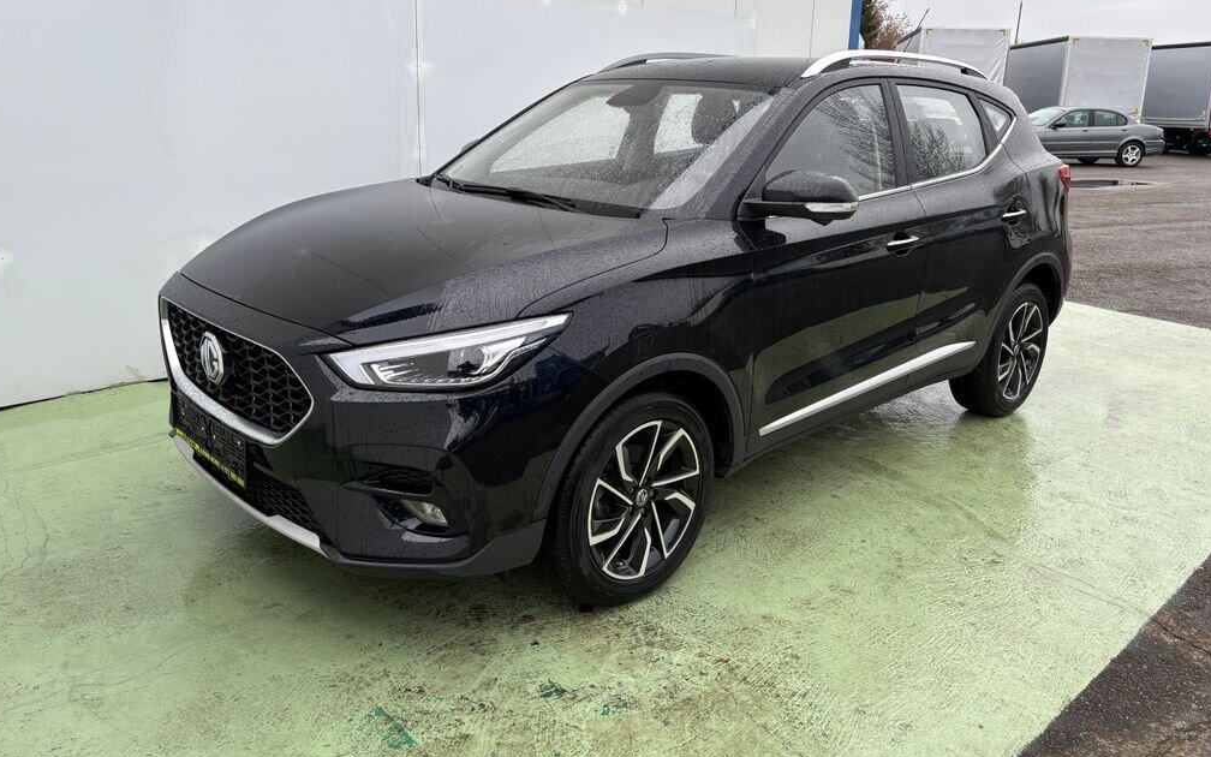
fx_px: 924
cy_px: 317
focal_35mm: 28
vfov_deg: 44.4
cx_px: 599
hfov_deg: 66.5
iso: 50
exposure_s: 1/417
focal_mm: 5.96
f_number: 1.6
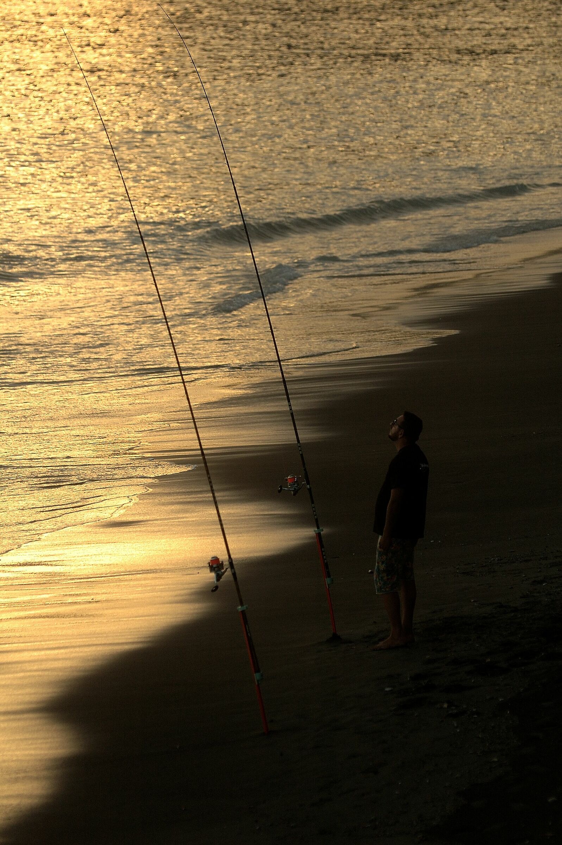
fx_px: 5277
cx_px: 281
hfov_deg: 6.1
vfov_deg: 9.2
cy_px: 422
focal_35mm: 225
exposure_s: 1/320
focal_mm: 150
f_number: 4.5
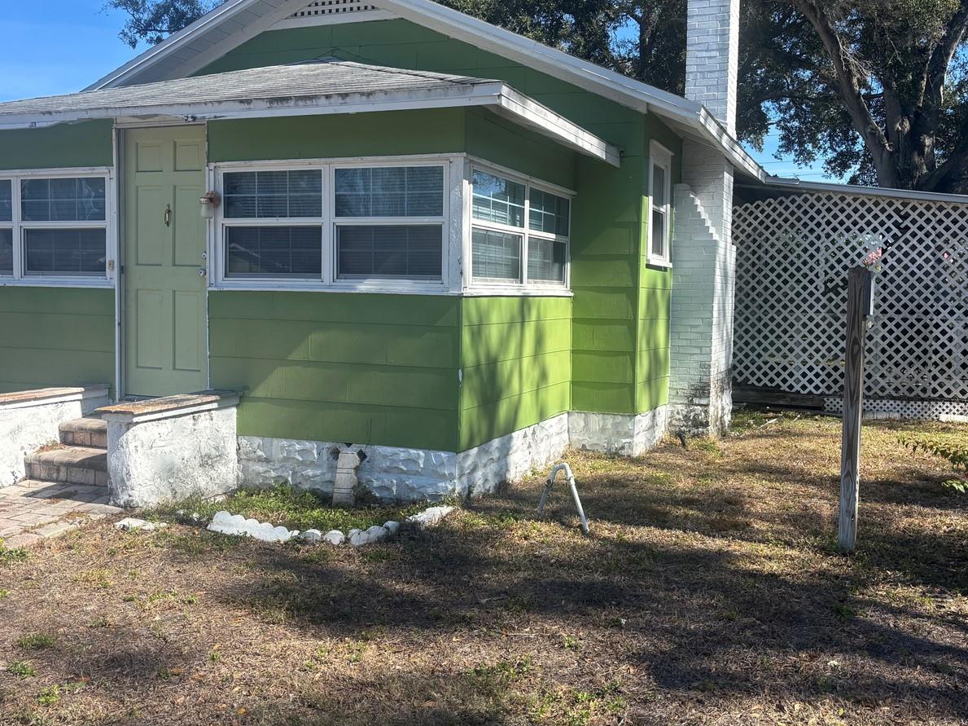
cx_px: 508
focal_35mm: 35
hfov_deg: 52.6
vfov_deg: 40.7
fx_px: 978
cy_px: 346
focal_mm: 5.96
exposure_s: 1/1667
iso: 50
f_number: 1.6
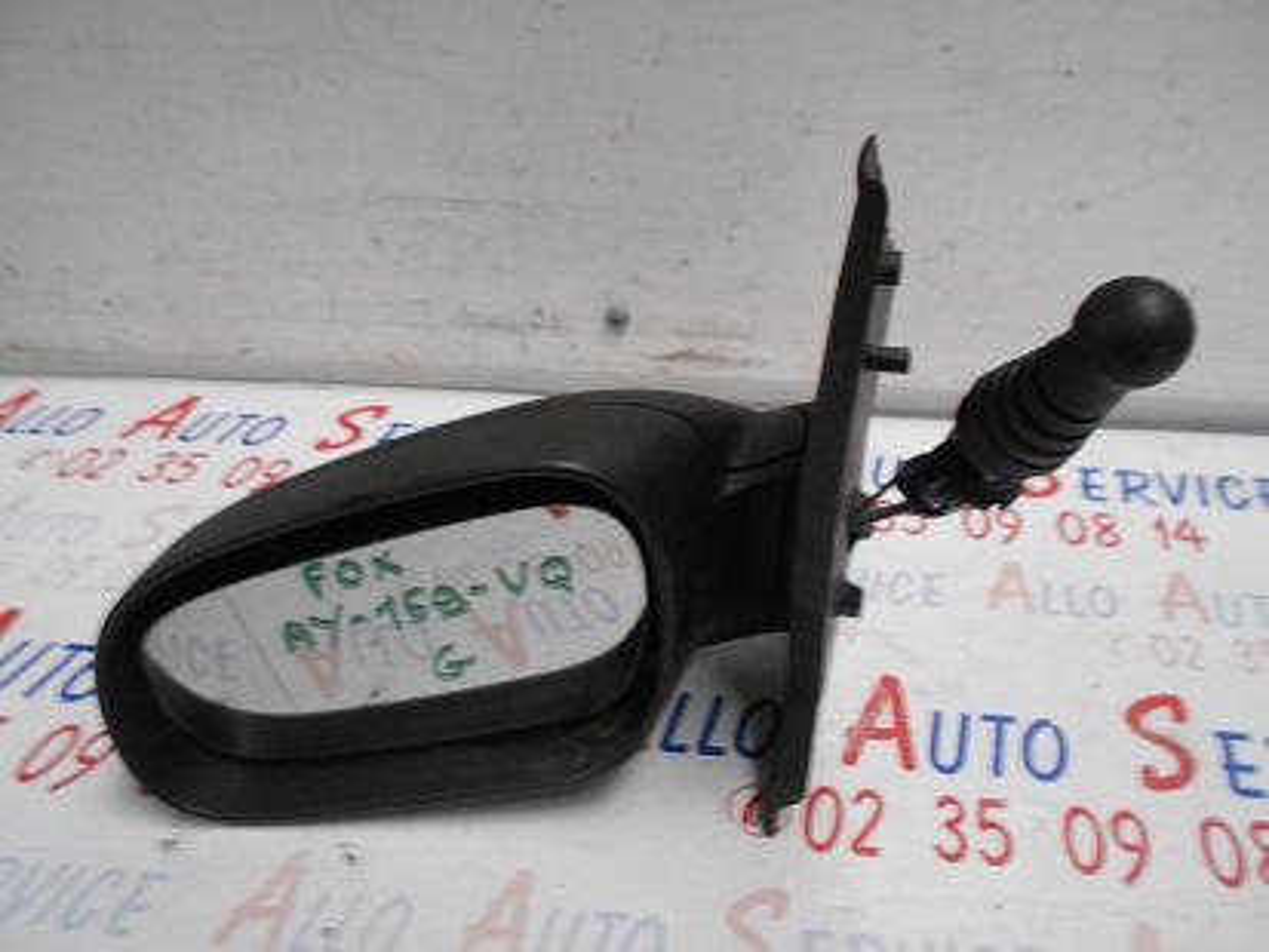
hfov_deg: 67.3
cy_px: 476
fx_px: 953
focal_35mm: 26
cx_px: 634
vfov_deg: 53.1
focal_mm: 4.6
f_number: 3.2
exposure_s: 1/10
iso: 400
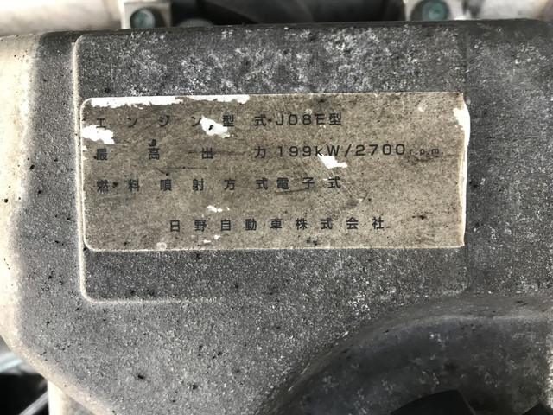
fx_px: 447
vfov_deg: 49.7
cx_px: 276
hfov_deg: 63.4
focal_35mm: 28
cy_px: 208
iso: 40
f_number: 1.8
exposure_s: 1/24
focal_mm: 3.99
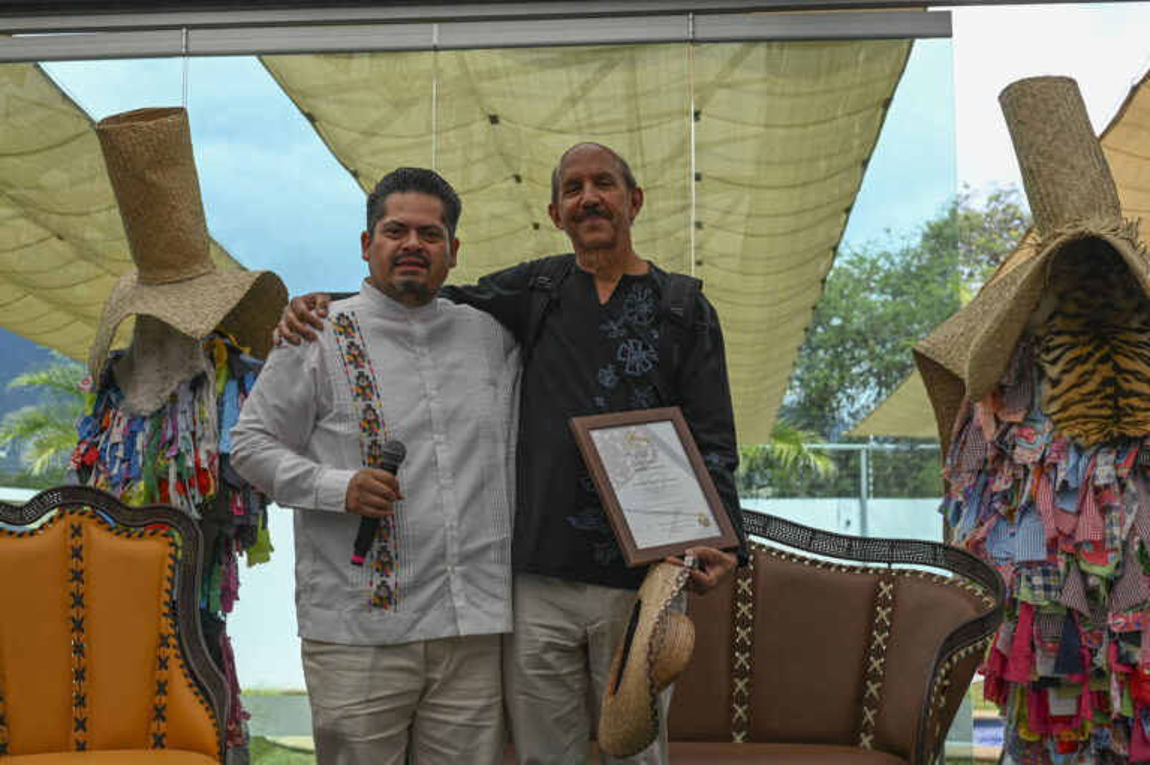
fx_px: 1596
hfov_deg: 39.6
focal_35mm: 50
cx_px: 575
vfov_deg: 27.0
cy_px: 382
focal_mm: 50
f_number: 6.3
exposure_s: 1/160
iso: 100
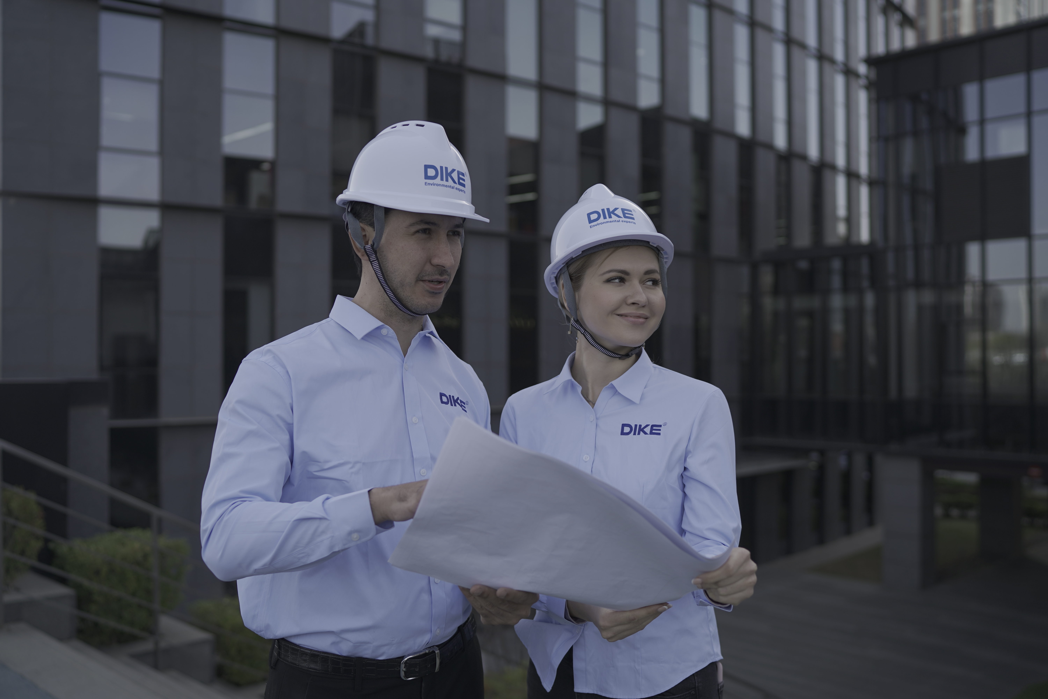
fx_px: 1019
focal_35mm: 35
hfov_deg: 54.4
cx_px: 524
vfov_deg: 37.9
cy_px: 350
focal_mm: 35
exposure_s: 1/1000
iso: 125
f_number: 2.2
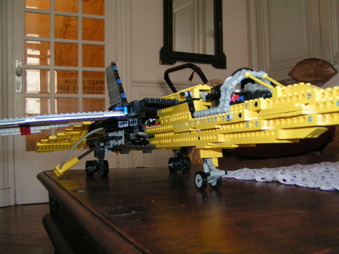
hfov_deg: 49.0
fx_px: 372
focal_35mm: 38
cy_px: 127
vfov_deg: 37.7
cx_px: 170
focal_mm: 5.8
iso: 200
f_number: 2.8
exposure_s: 1/40
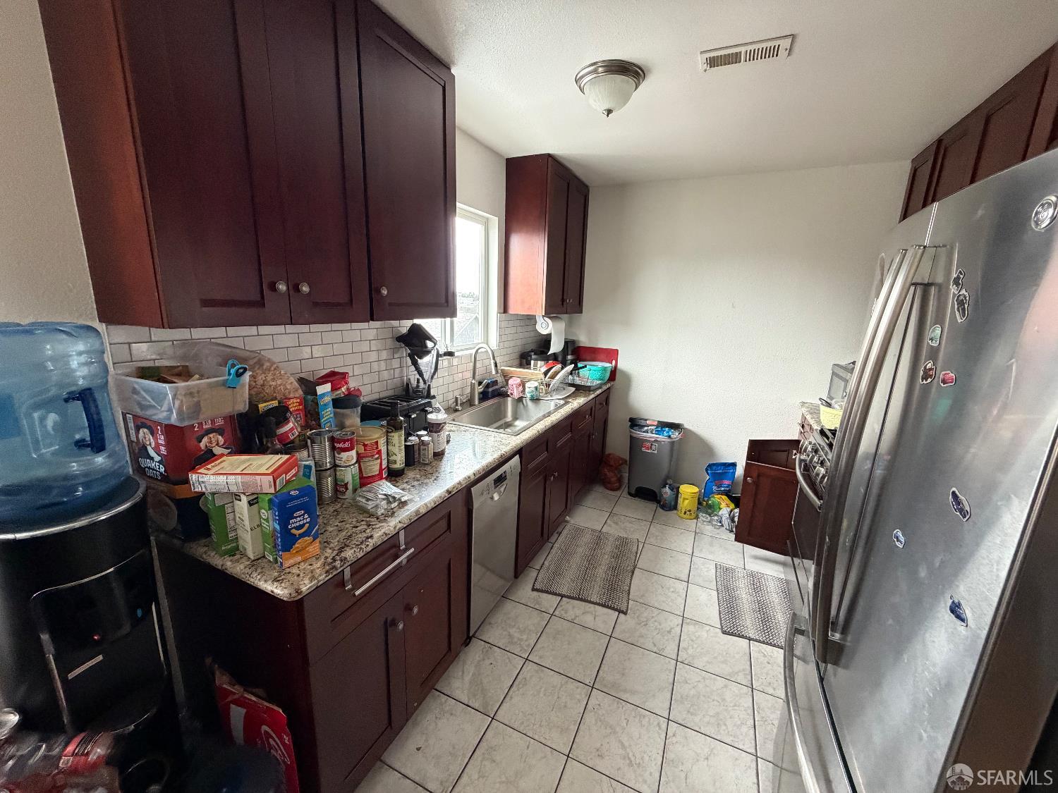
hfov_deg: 102.1
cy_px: 396
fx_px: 428
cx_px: 529
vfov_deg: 85.7
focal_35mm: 14
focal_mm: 2.22
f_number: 2.2
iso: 400
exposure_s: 1/60
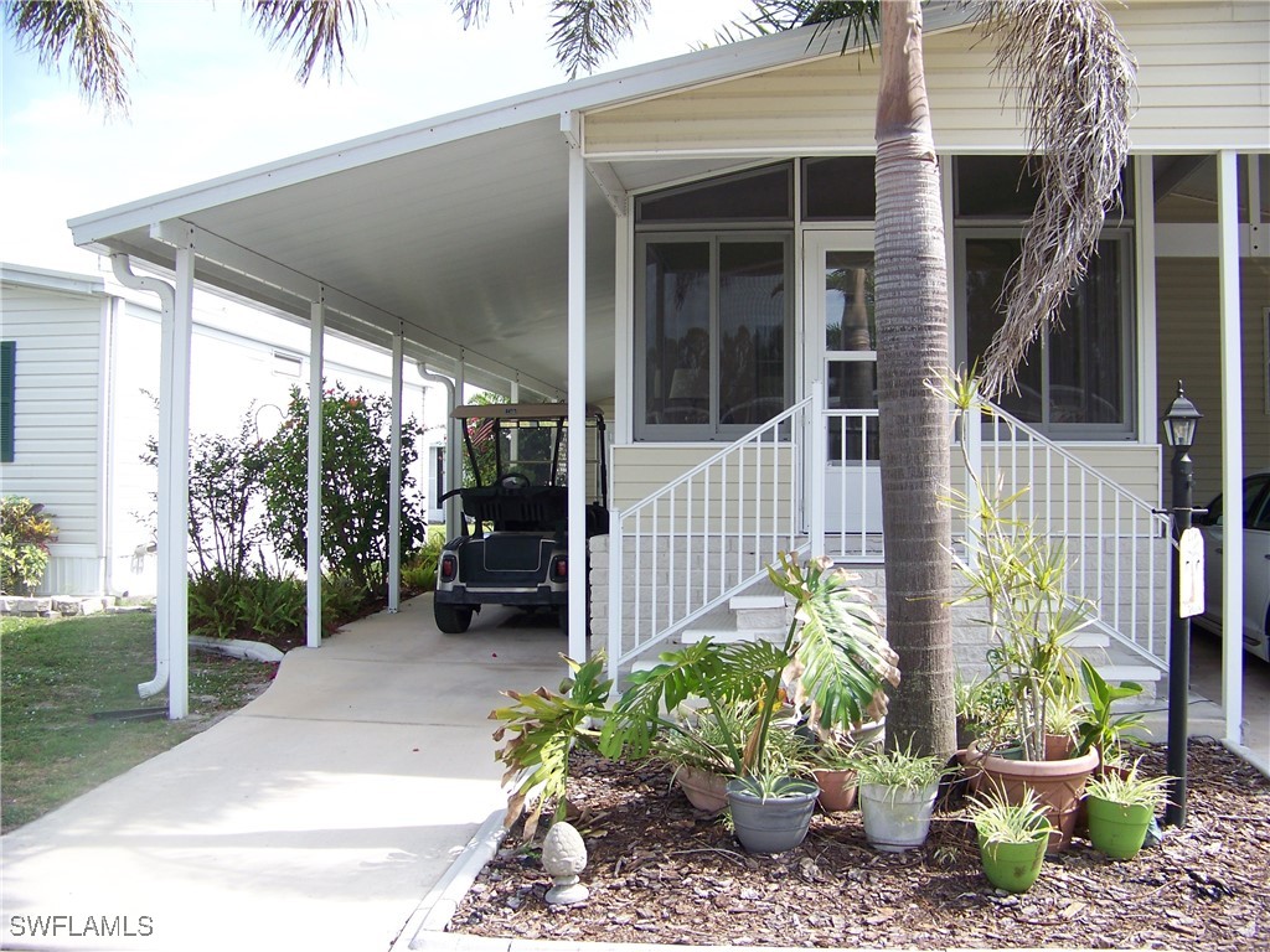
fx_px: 1321
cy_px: 476
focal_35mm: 36
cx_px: 635
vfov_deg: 39.7
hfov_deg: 51.4
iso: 64
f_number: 2.8
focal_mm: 5.85
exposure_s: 1/320
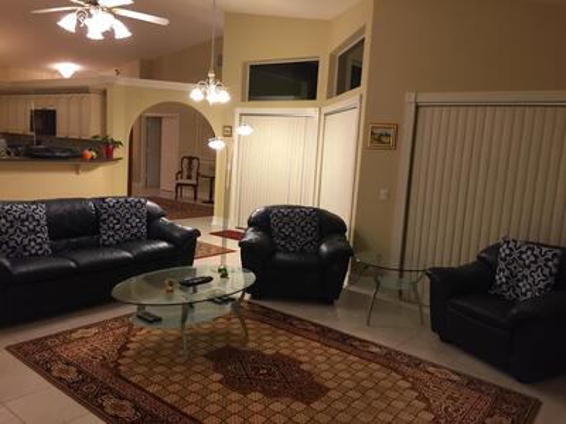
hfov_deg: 61.7
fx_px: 474
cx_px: 283
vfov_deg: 48.2
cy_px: 212
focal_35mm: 29
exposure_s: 1/30
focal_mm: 4.15
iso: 125
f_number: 2.2
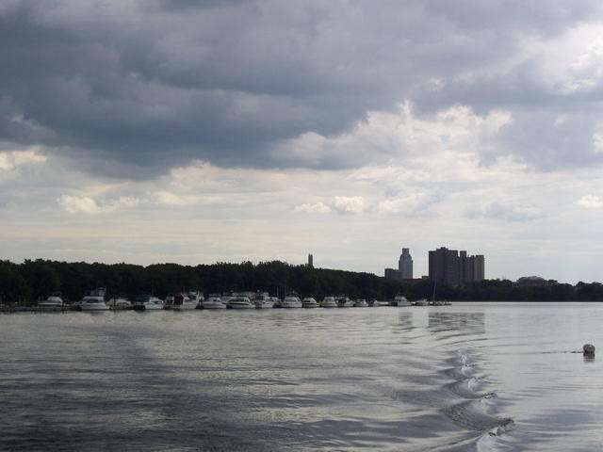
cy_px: 226
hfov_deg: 27.8
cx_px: 302
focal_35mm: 70
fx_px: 1219
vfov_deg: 21.0
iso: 80
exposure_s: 1/400
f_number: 6.7
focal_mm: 11.6
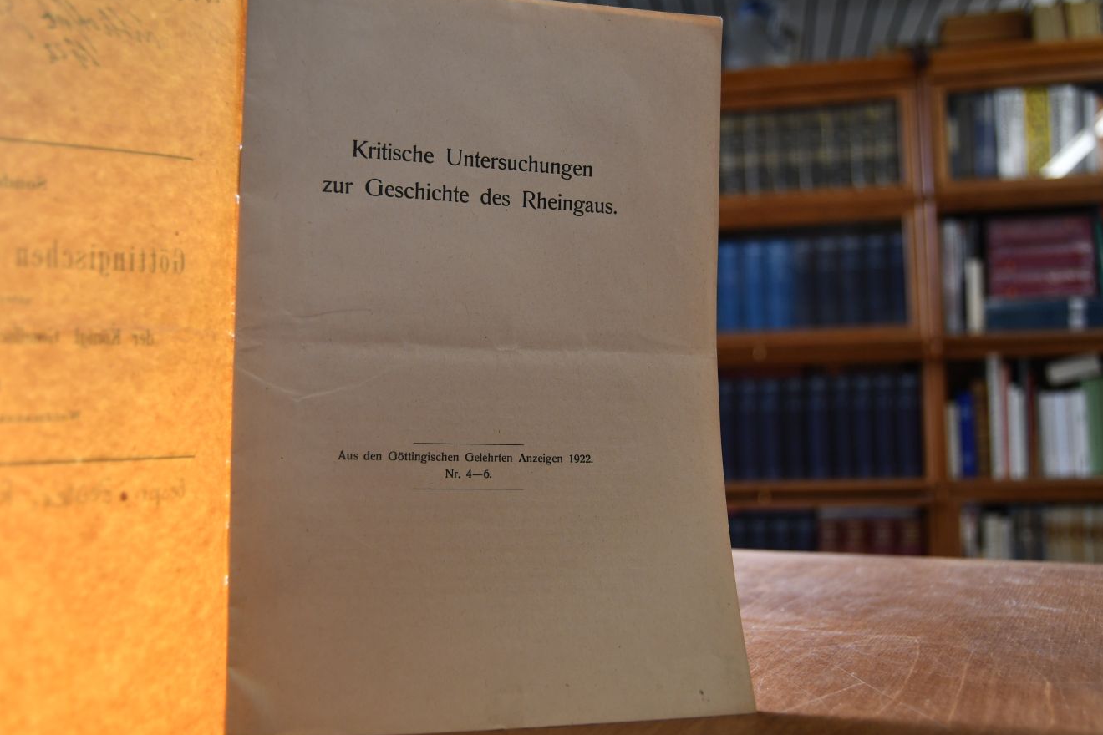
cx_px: 530
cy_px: 357
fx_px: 1072
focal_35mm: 35
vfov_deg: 37.8
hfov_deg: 54.4
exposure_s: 1/250
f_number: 3.5
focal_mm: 22
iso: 720
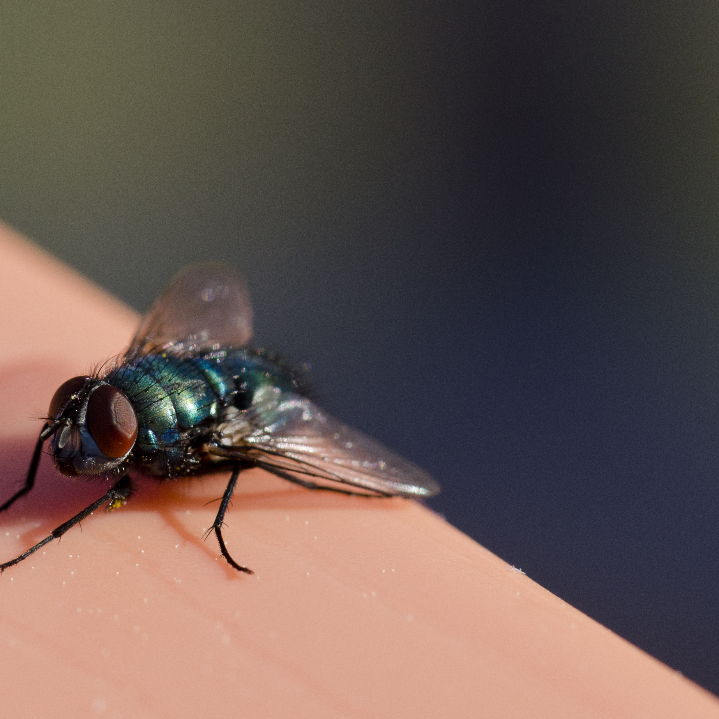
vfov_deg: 8.1
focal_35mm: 216
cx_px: 122
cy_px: 420
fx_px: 5072
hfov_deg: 8.1
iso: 400
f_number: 11
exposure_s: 1/800
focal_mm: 85
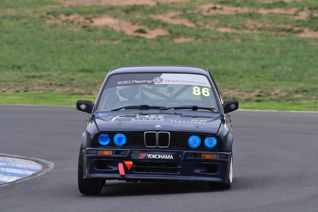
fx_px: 6362
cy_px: 106
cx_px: 159
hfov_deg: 2.9
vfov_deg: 1.9
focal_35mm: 720
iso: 2000
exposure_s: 1/640
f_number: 9
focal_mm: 480
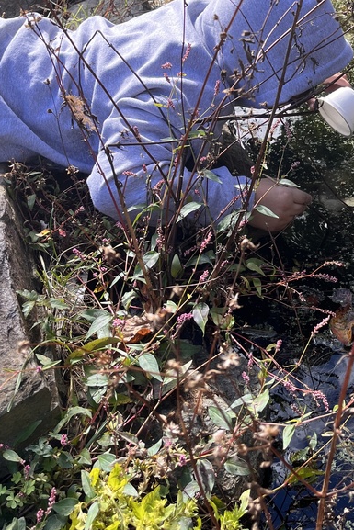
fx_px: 708
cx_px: 241
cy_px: 117
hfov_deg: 27.9
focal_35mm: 48
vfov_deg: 39.7
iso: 50
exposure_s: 1/450
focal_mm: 5.1
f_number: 1.6
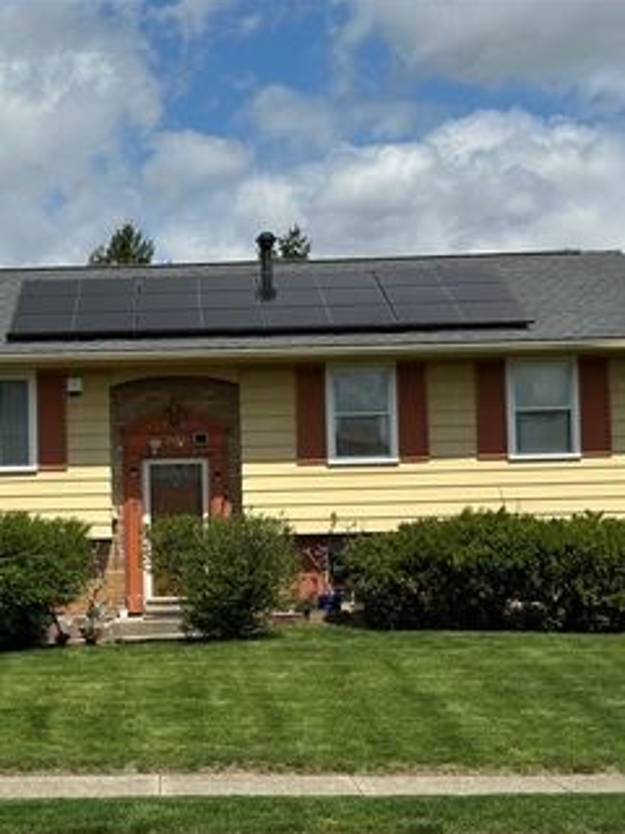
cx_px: 130
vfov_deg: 26.0
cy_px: 476
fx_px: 1806
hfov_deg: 19.5
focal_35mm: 75
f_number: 1.78
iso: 64
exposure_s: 1/6211
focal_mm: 6.86
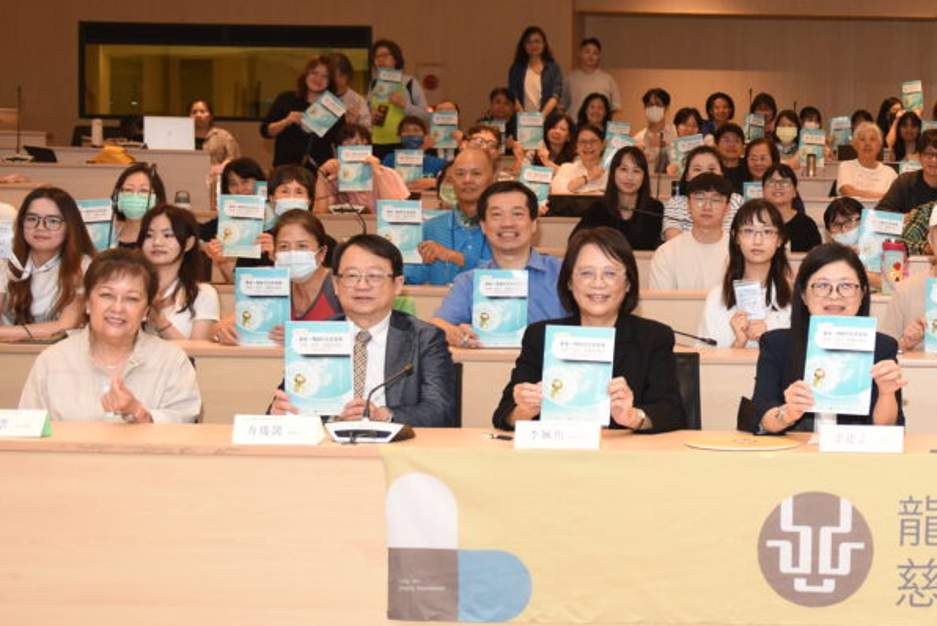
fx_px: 1901
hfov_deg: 26.0
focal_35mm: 73
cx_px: 979
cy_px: 287
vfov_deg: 18.7
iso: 800
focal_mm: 29
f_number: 2.8
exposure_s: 1/250
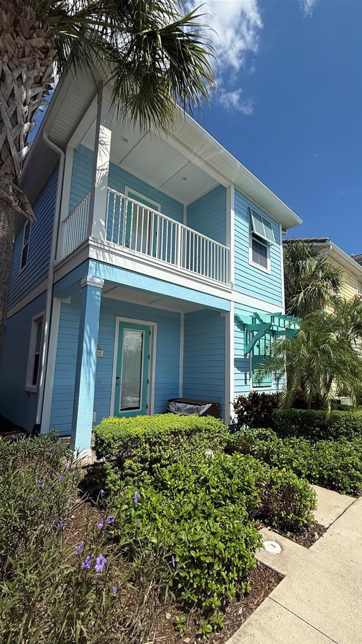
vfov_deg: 99.3
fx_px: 273
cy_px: 337
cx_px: 216
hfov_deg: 66.4
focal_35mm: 16
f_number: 2.2
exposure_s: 1/2841
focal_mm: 2.22
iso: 50
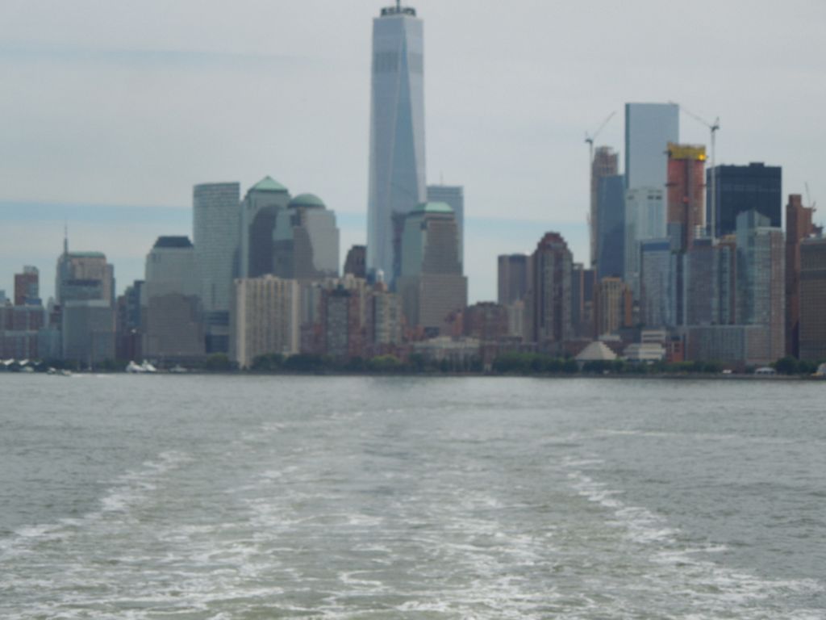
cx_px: 413
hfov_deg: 18.5
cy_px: 310
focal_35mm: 106
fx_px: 2529
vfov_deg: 14.0
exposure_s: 1/250
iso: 100
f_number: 9.4
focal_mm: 19.1
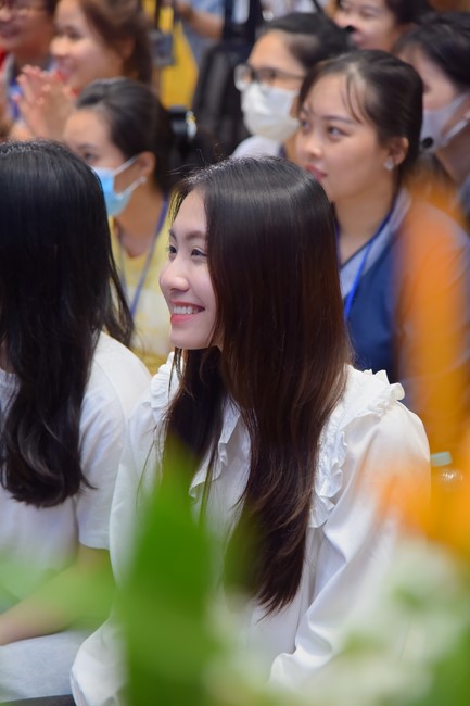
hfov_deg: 11.4
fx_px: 2351
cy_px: 353
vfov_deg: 17.1
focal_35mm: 120
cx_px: 235
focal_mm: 120
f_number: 4.5
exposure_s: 1/125
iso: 1250
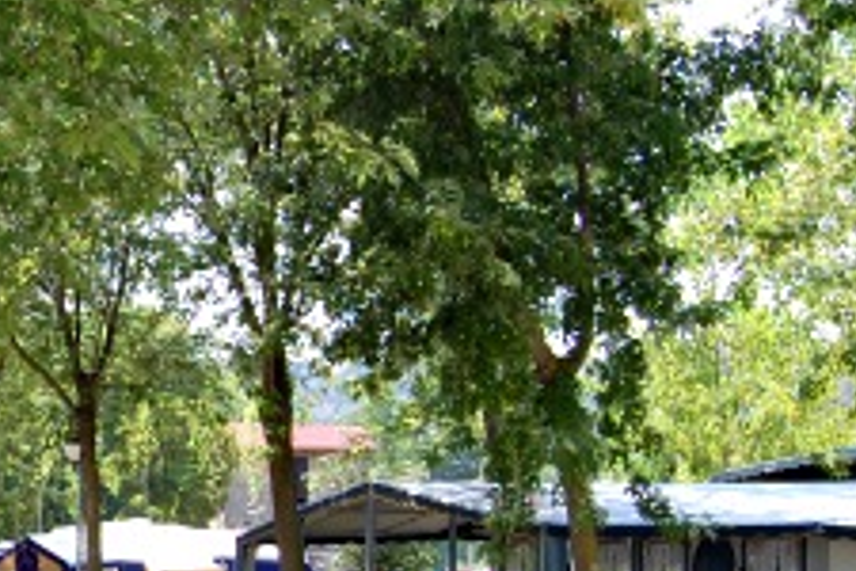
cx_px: -80
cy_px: 468
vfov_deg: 13.5
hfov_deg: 19.4
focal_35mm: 101
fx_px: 2401
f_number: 6.3
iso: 200
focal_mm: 22
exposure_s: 1/160
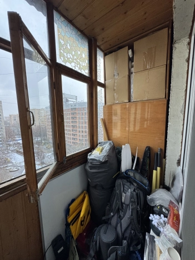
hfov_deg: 85.7
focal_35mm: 14
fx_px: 105
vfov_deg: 102.1
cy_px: 130
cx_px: 98
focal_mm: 2.22
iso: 200
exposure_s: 1/99
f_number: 2.2
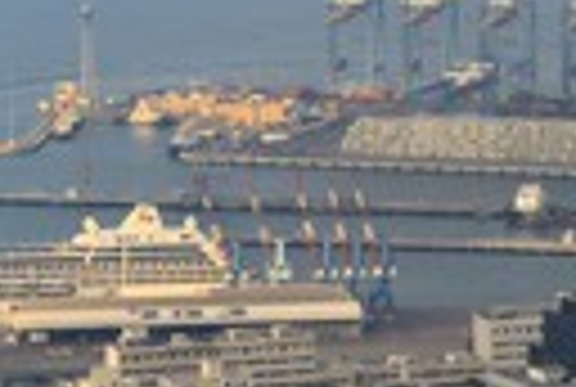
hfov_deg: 5.7
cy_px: 40
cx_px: 477
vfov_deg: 3.8
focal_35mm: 360
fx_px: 5773
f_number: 9
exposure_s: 1/320
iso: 250
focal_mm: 110
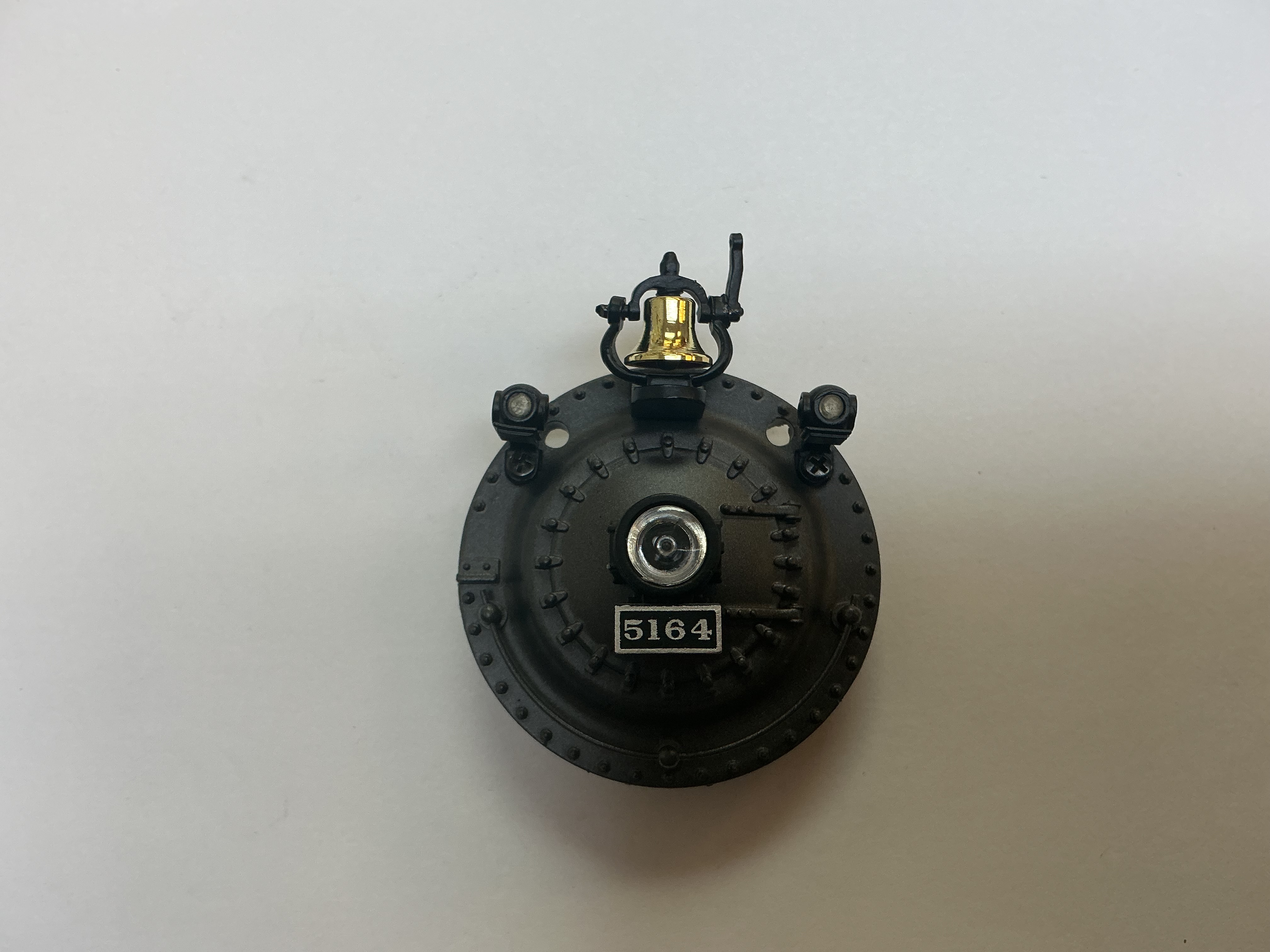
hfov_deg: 61.7
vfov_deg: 48.2
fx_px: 1064
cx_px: 635
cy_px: 476
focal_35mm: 29
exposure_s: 1/120
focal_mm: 3
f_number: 1.8
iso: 40
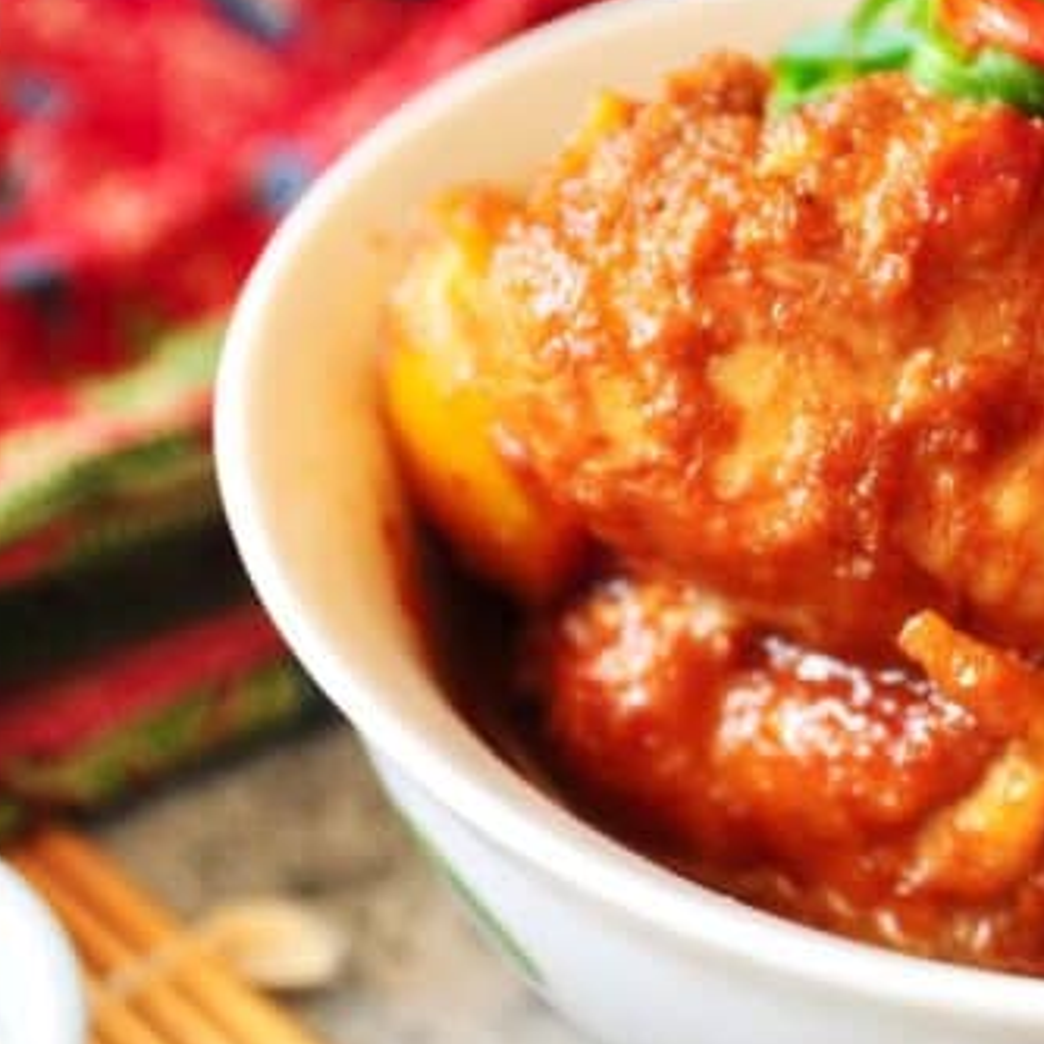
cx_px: 846
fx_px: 3651
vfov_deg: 16.3
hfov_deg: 16.2
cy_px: 533
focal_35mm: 107
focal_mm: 40
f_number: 4
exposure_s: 1/180
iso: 160
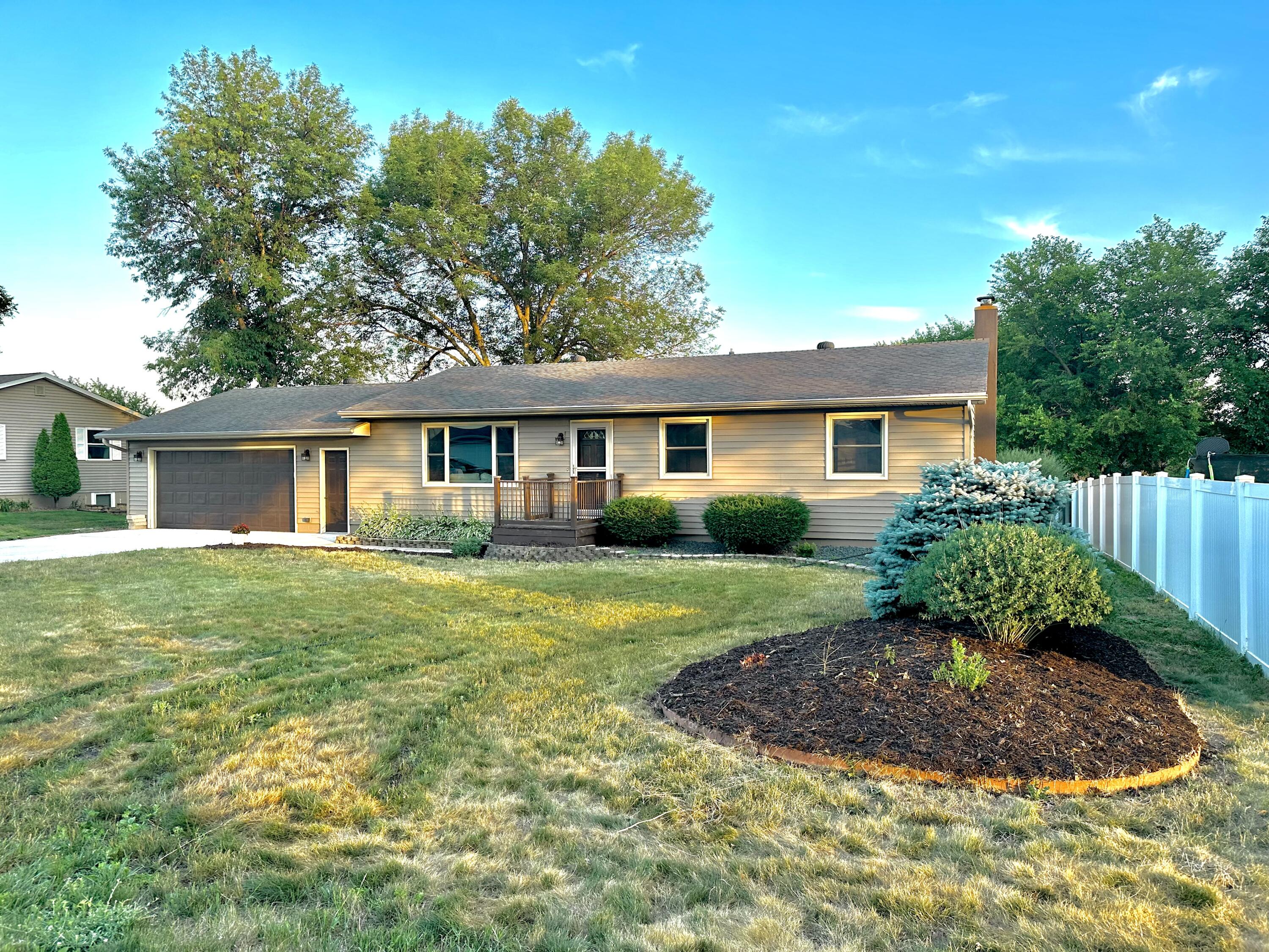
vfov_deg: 56.8
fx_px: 880
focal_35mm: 24
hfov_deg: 71.6
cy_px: 476
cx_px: 634
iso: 80
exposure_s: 1/380
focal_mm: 6.86
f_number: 1.78
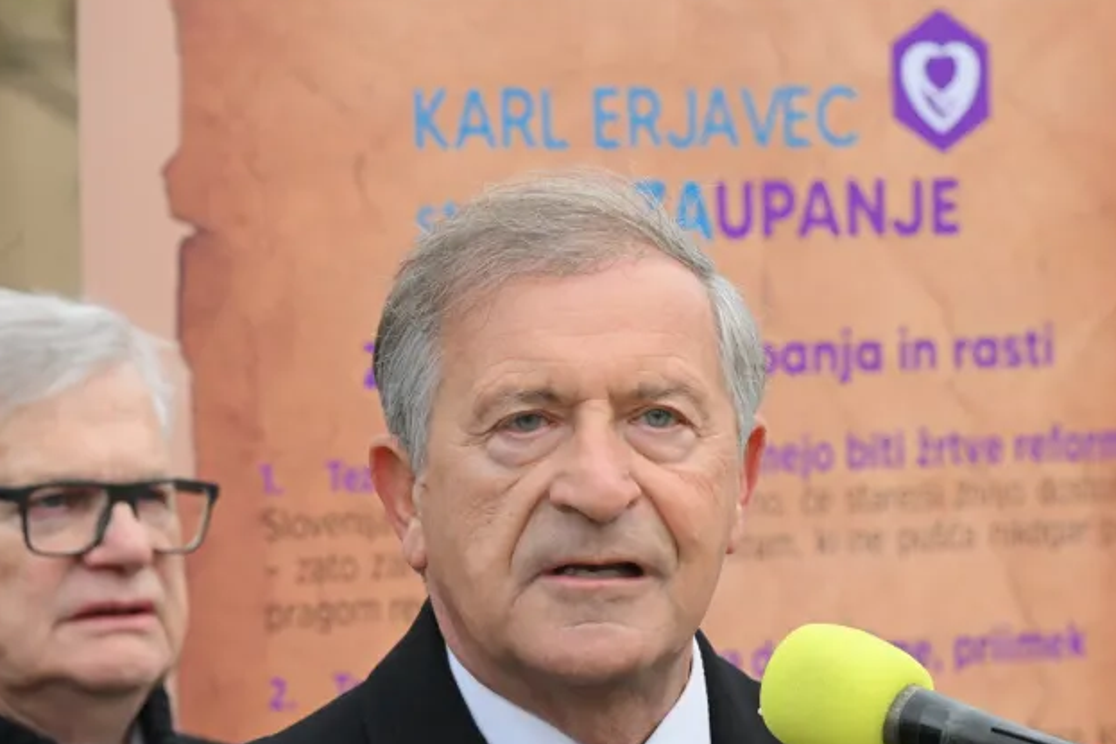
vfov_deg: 5.3
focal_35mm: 257
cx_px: 708
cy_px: 386
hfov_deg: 8.0
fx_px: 7964
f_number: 10
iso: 1250
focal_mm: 200
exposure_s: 1/500
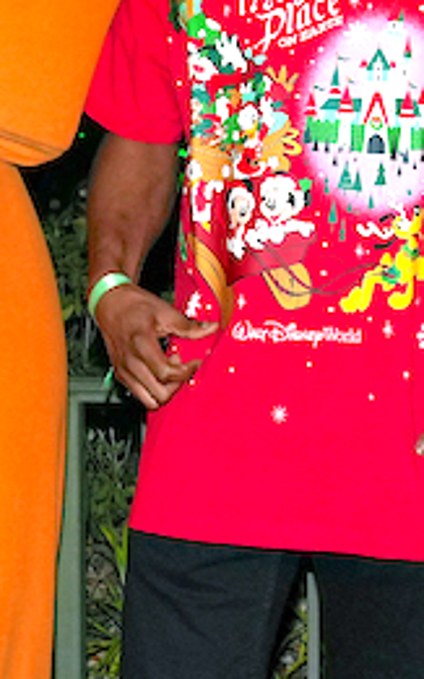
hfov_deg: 7.9
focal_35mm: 164
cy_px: -74
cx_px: 583
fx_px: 3034
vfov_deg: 12.5
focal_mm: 42
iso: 2500
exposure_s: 1/125
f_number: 6.3
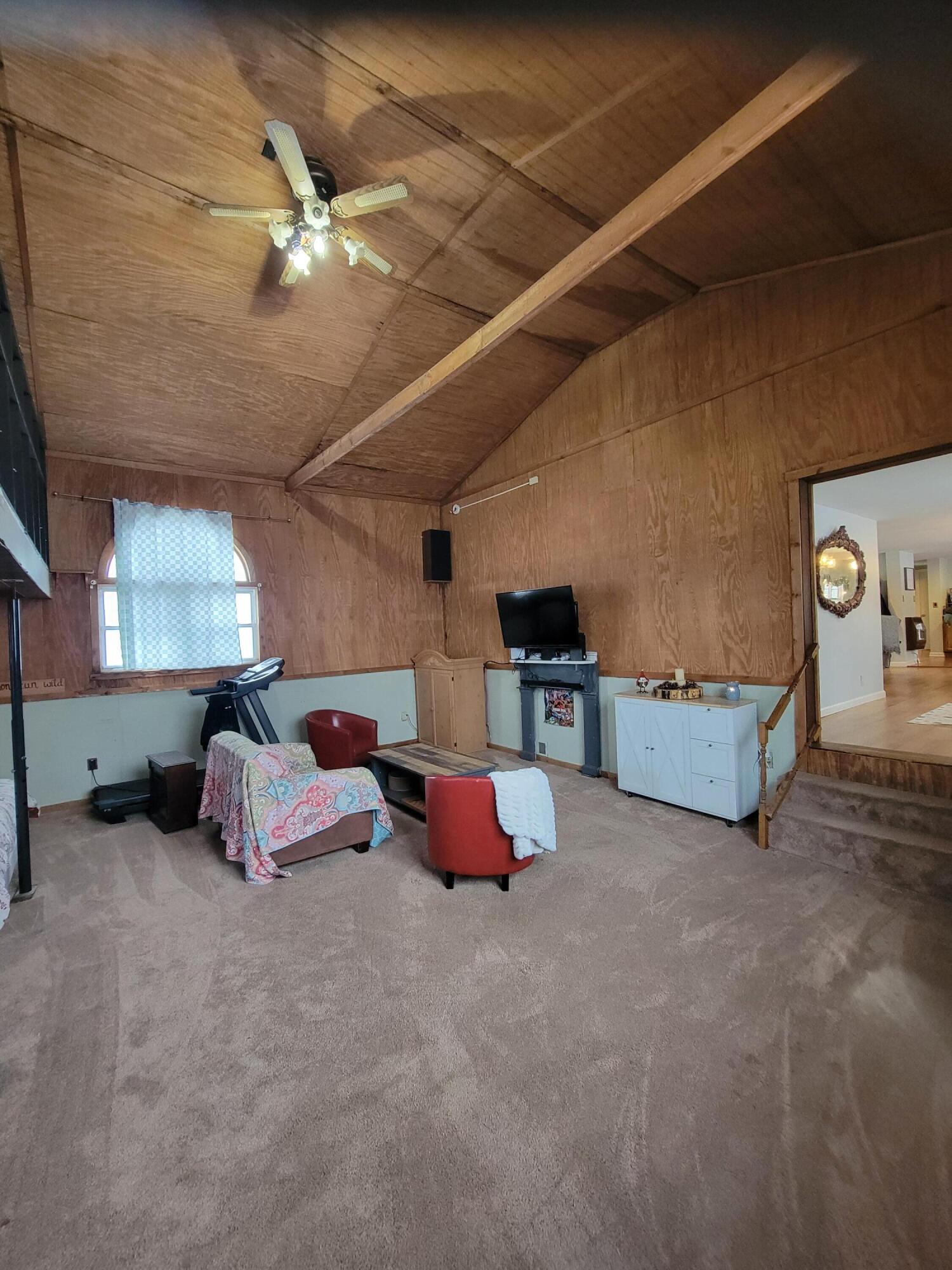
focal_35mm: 13
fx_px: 477
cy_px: 635
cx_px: 476
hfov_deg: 89.9
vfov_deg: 106.2
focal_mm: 2.2
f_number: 2.2
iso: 500
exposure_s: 1/30
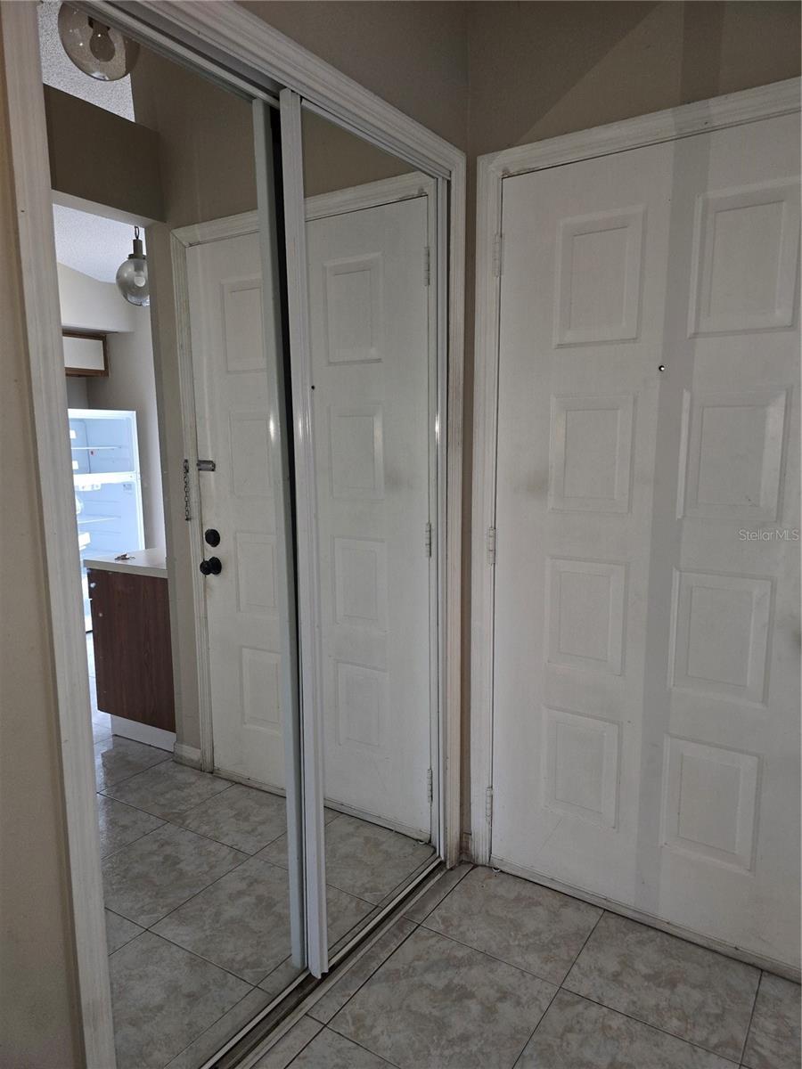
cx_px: 401
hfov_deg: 58.9
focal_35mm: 23
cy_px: 534
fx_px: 710
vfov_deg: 73.9
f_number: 1.7
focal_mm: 6.3
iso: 100
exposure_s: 1/60
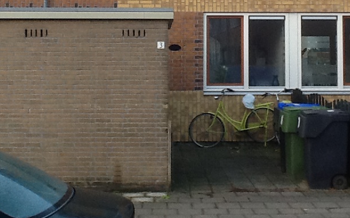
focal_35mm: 73
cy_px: 23
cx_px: 179
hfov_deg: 28.2
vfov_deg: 17.6
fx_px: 696
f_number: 2.4
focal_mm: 2.03
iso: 50
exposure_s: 1/120
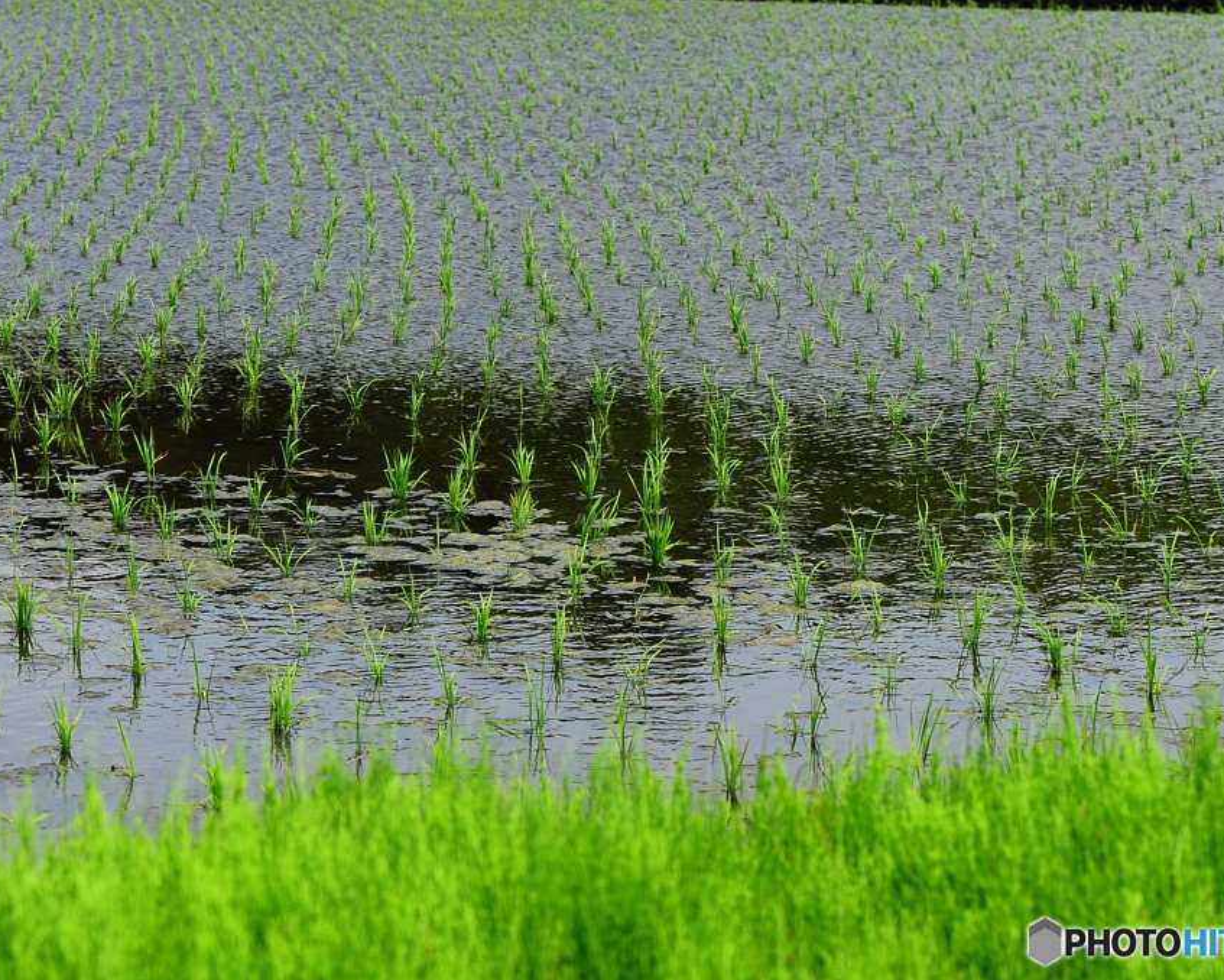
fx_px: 4312
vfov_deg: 13.0
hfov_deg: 16.2
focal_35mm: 119
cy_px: 491
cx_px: 540
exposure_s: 1/1250
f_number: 13
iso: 1000
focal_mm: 105
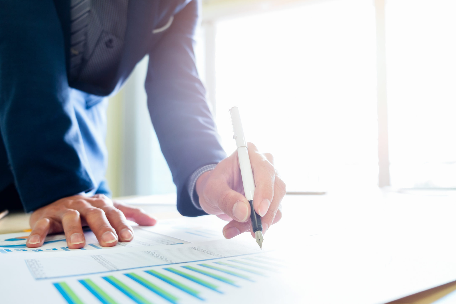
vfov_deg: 47.9
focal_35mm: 27
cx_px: 228
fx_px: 342
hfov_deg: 67.4
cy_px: 152
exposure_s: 1/60
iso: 200
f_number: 2.8
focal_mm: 18
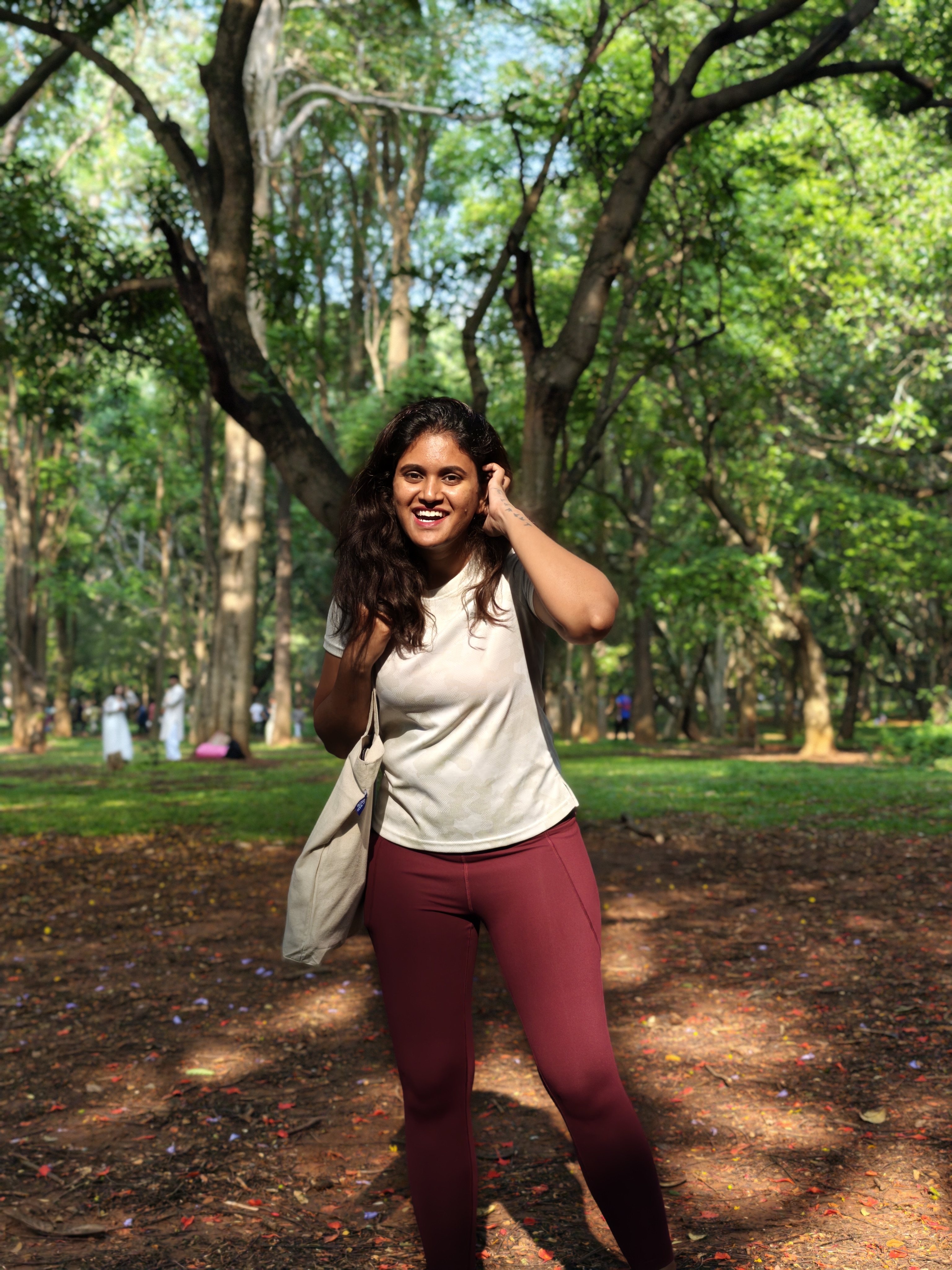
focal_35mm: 46
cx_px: 476
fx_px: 1687
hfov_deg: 31.5
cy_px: 635
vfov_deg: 41.2
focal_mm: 8.72
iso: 50
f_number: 1.63
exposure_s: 1/531
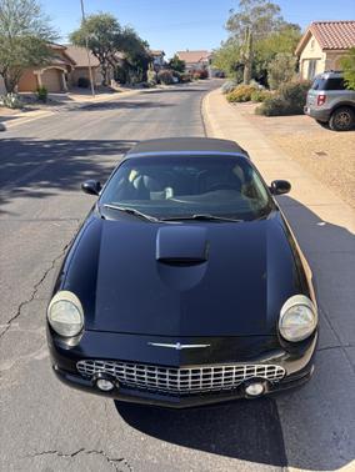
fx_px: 355
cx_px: 178
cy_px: 236
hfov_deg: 53.1
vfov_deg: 67.3
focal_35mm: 26
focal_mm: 5.96
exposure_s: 1/851
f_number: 1.6
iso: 50
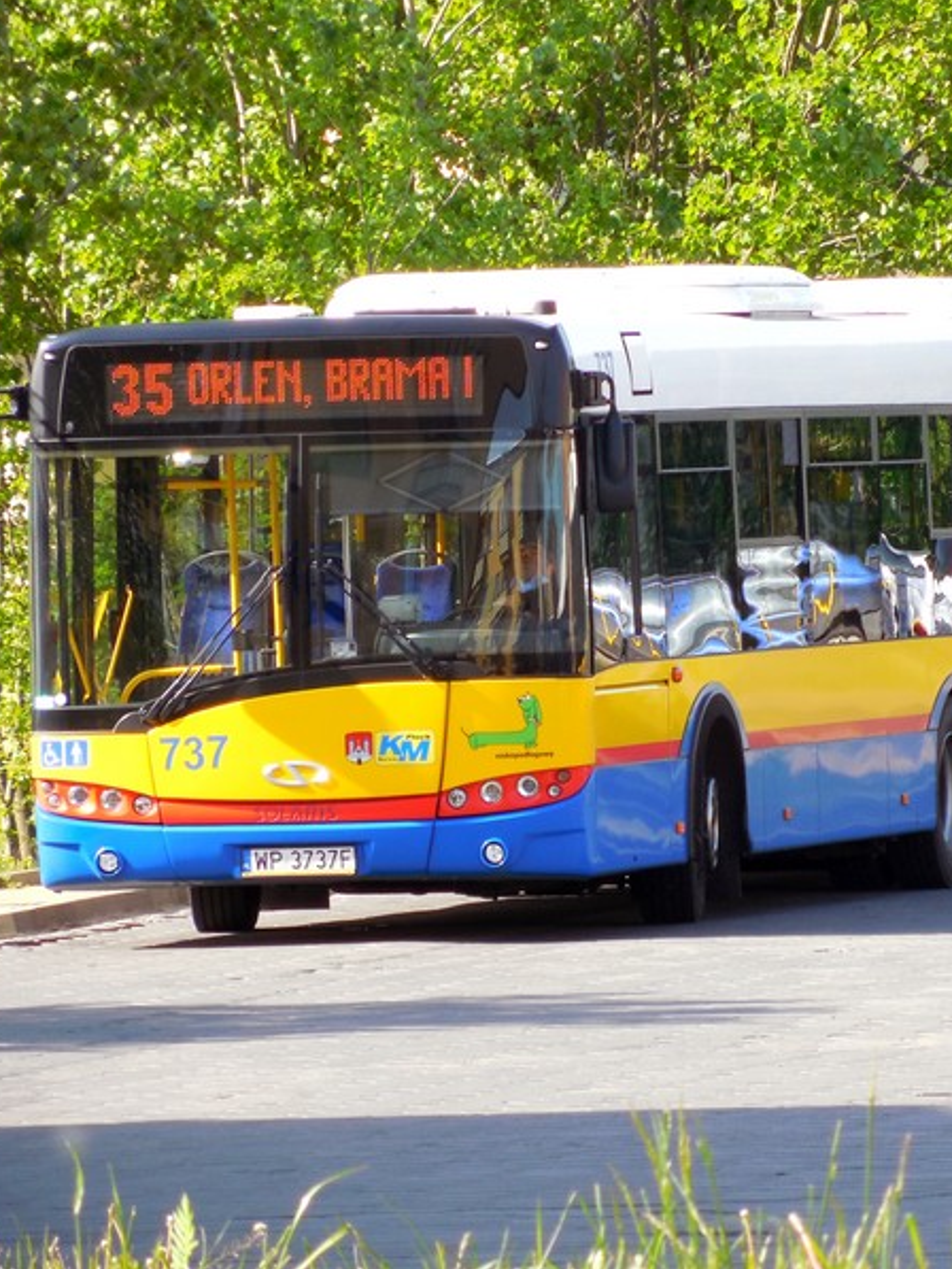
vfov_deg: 4.2
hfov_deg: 3.2
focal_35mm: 469
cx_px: 682
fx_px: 17192
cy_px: 633
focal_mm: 63
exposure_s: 1/100
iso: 125
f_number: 5.9
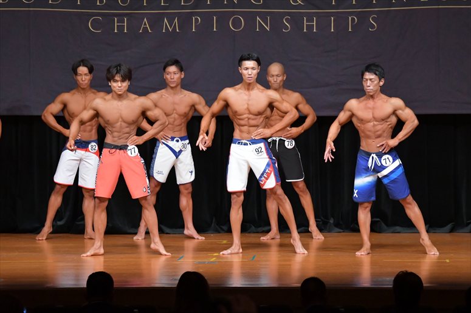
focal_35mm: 202
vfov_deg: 6.8
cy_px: 156
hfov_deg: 10.2
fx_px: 2642
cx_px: 236
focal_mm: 135
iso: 5000
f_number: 5.6
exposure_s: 1/400
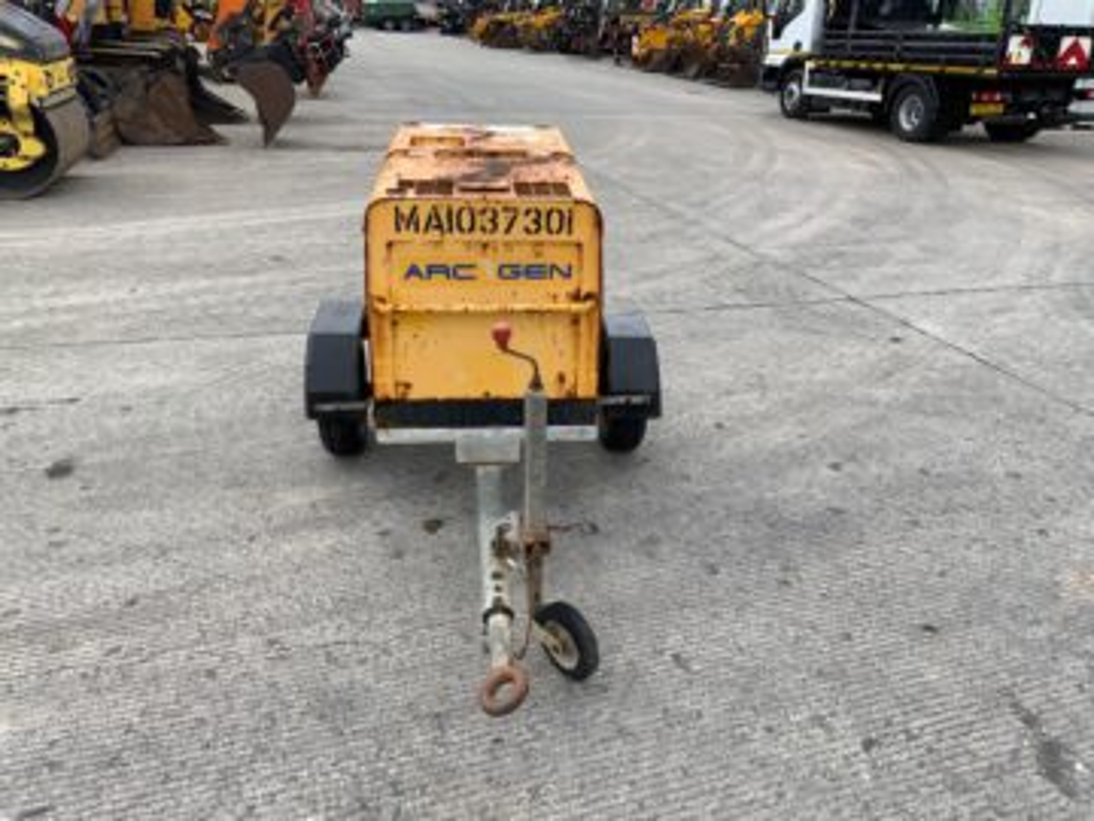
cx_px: 547
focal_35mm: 29
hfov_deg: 61.7
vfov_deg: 48.2
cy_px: 410
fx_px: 917
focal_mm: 3
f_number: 1.8
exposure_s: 1/1035
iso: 16
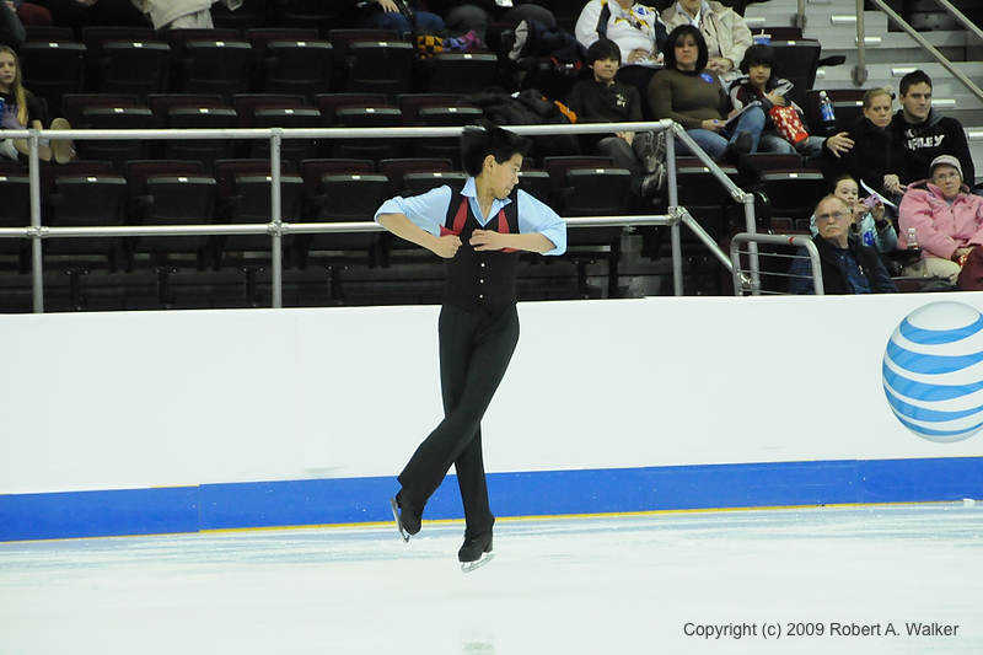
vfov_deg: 6.8
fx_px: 5528
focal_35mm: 202
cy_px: 328
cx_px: 492
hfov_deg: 10.2
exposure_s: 1/640
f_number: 5.6
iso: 3200
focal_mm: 135
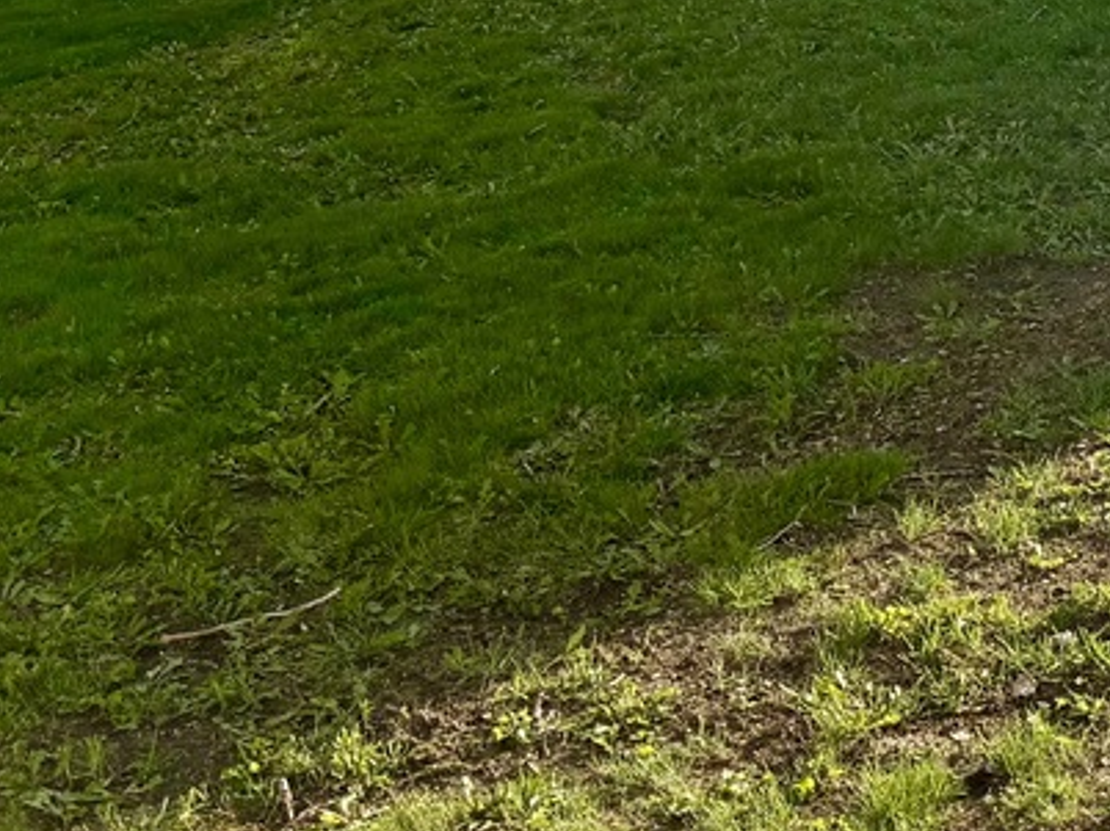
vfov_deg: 15.5
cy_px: -511
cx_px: 1254
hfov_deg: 21.5
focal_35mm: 86
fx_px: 2756
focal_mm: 6.76
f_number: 1.78
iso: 100
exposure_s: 1/1812
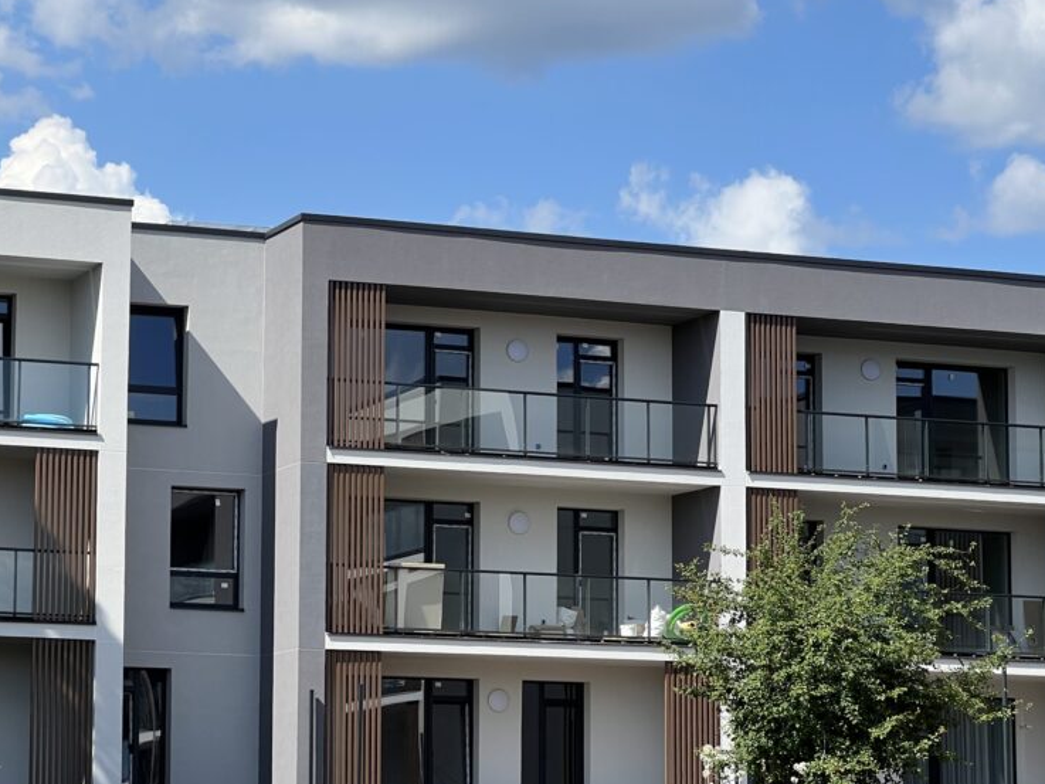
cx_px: 335
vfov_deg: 13.8
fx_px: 3231
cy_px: 510
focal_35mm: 107
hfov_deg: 18.3
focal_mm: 9
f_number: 2.8
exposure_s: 1/737
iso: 32
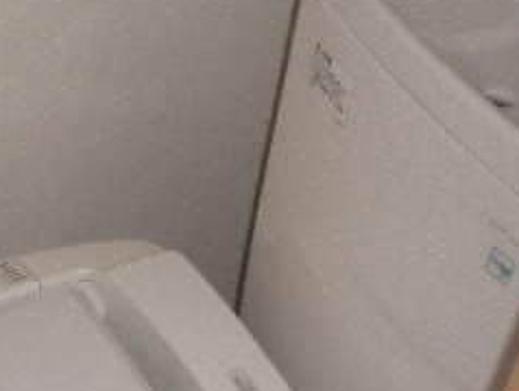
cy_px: 299
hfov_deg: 20.0
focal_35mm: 94
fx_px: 1411
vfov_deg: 15.7
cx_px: -44
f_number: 3.1
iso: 400
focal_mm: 6.3
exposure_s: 1/30
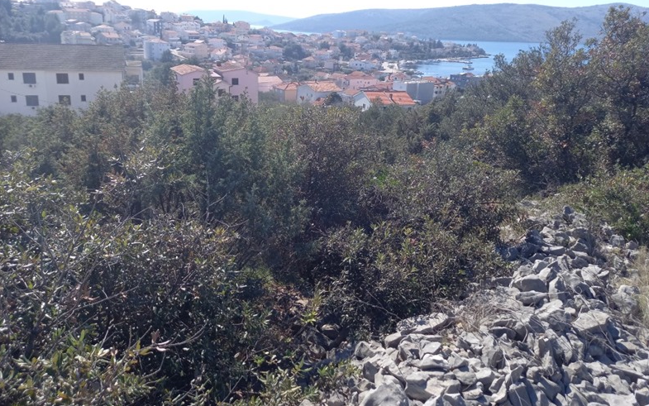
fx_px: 478
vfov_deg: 45.8
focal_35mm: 27
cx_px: 327
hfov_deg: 68.4
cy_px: 160
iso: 50
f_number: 2
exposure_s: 1/609
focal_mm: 4.6
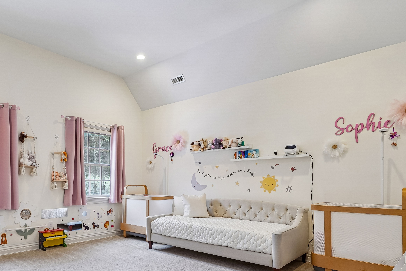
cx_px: 141
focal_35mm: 23
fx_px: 259
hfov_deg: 74.1
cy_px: 181
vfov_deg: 54.0
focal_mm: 16
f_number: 5
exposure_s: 1/100
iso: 400
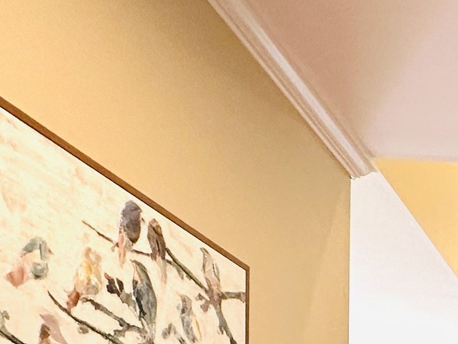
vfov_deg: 20.5
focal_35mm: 57
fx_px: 754
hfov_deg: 24.3
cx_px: 726
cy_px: 565
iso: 160
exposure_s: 1/120
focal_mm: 2.22
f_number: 2.2
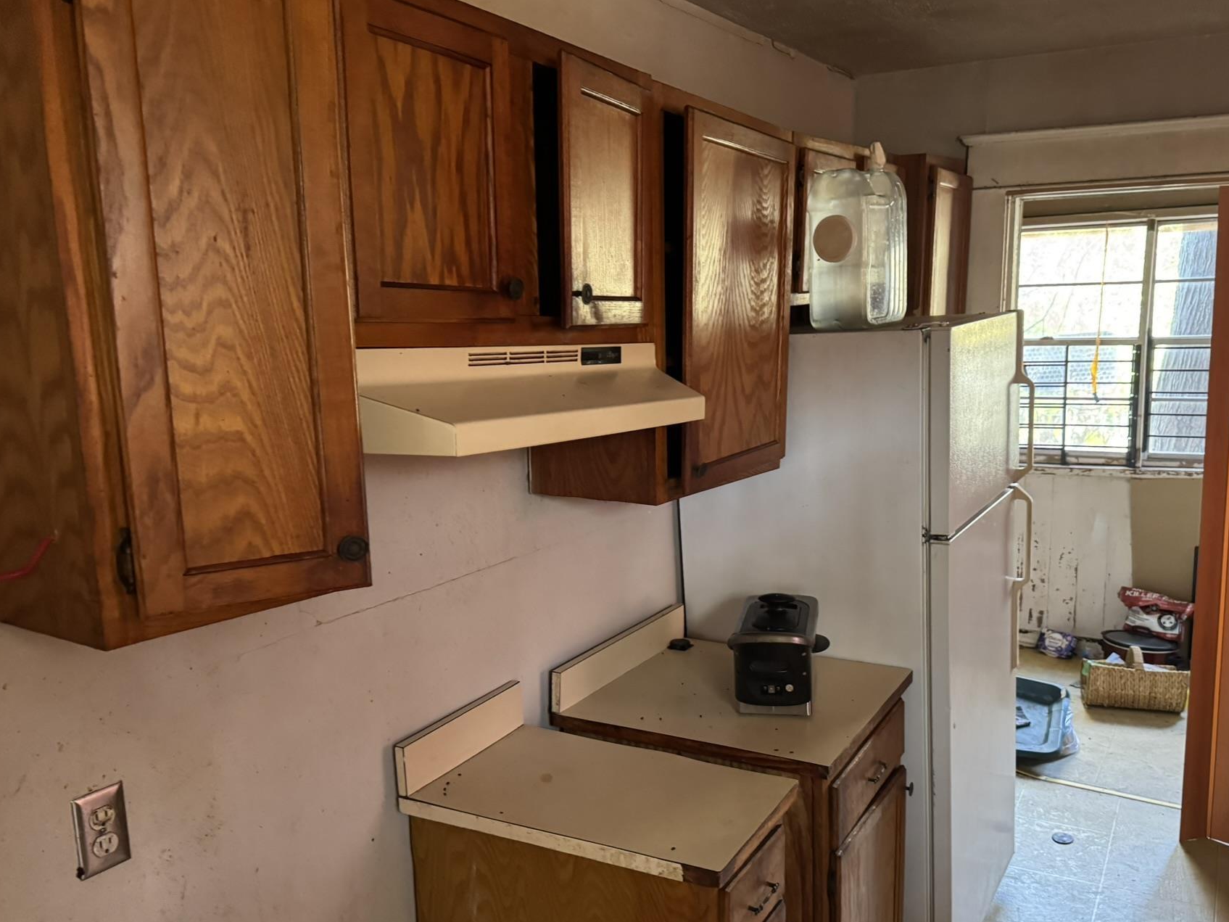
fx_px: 1030
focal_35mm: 29
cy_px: 509
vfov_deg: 48.1
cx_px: 676
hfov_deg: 61.5
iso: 800
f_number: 1.78
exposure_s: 1/52
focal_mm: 6.76
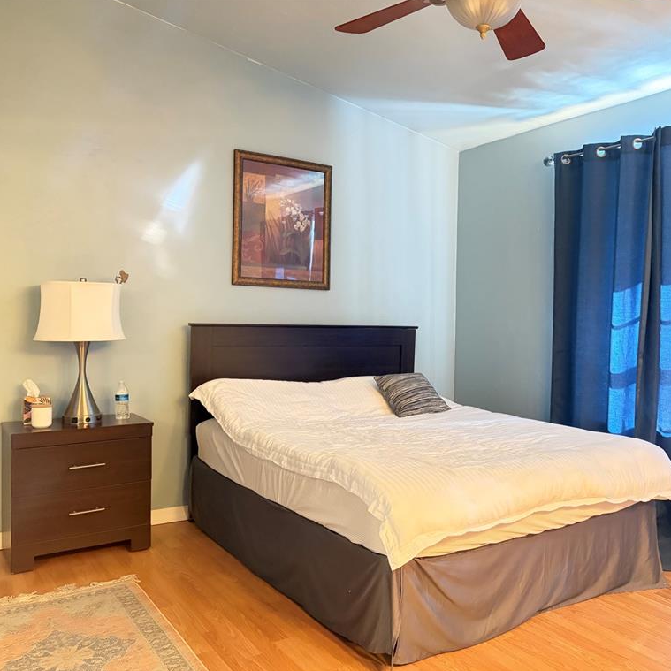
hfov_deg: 51.9
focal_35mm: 31
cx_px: 422
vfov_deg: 52.5
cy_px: 334
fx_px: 680
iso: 1000
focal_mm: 5.96
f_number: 1.6
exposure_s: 1/20
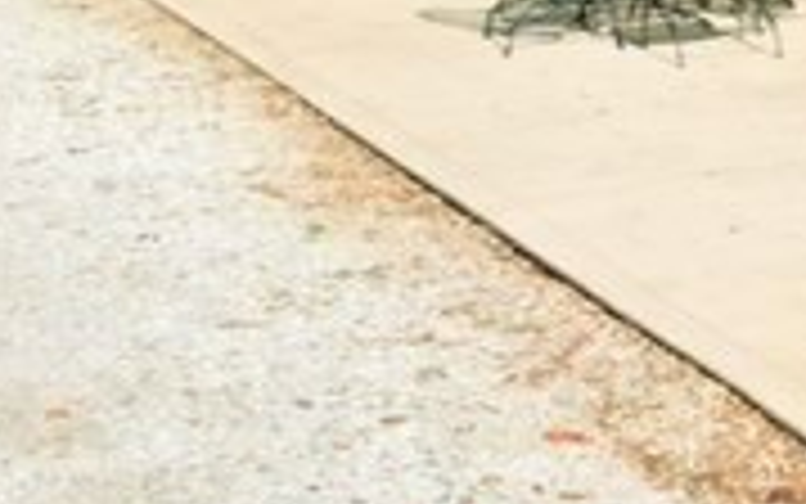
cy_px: 302
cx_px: 1054
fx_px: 2813
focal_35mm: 128
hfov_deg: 15.5
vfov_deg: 10.2
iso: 110
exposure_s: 1/2000
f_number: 2.8
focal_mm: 8.38
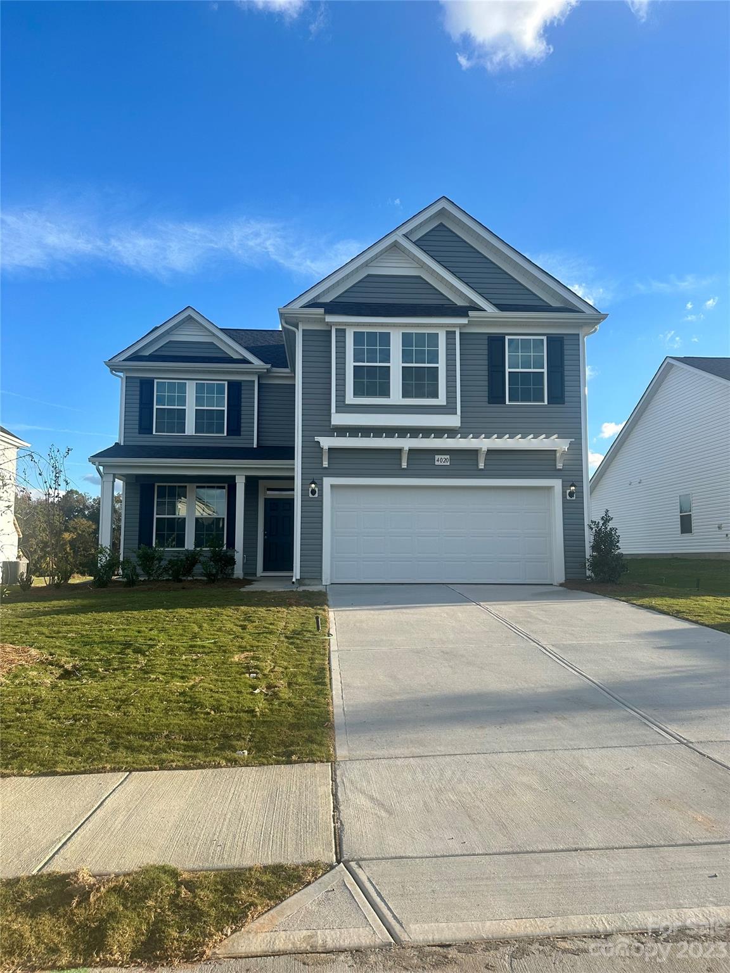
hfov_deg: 56.8
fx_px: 675
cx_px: 365
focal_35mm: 24
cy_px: 486
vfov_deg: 71.6
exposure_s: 1/2732
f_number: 1.78
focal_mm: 6.86
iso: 80
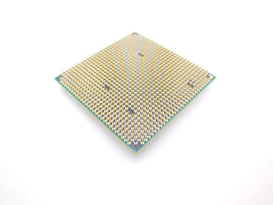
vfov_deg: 54.9
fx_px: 197
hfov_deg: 69.4
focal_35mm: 25
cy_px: 102
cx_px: 136
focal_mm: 4.5
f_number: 3.1
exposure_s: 1/50
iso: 125
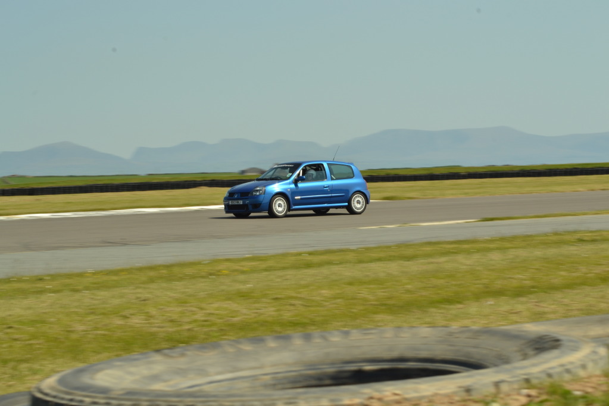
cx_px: 304
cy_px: 203
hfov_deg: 19.5
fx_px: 1776
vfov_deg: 13.0
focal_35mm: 105
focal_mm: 70
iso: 200
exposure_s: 1/125
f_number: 20
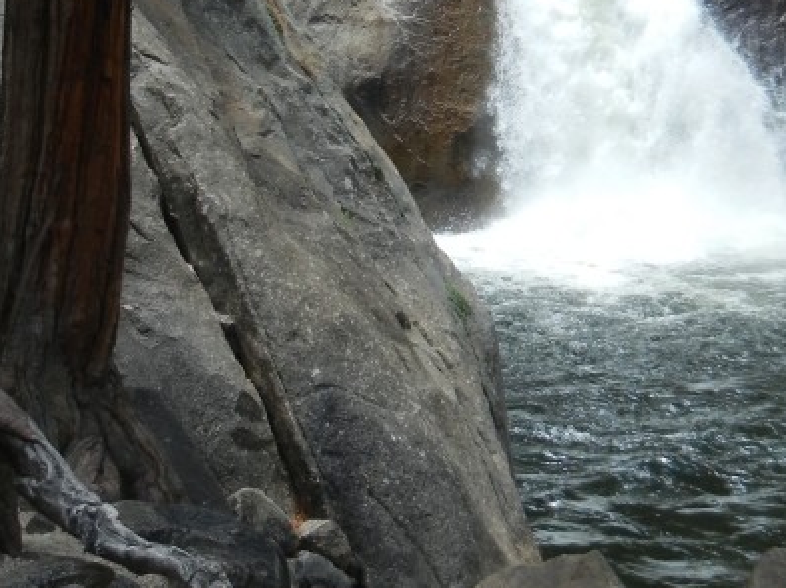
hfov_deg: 25.0
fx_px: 1770
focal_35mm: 78
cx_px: 459
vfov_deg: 18.5
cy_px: 36
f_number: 3.5
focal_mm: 5.4
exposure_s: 1/835
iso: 160
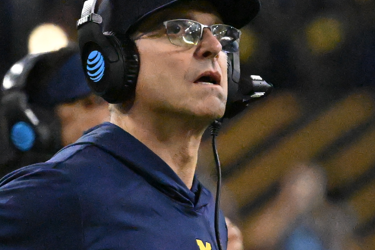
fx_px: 20392
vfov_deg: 0.7
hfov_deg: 1.1
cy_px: 150
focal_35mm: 1958
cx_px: 120
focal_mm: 400
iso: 18000
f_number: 5.6
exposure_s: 1/2500
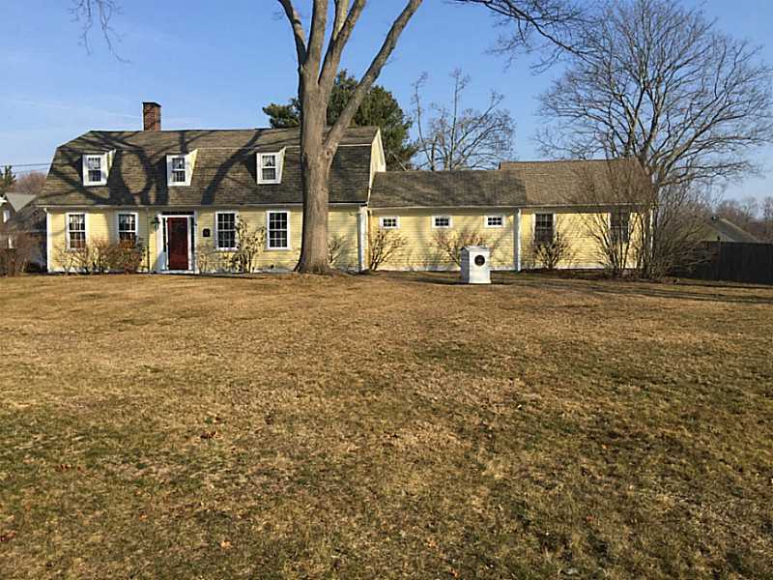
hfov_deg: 61.7
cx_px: 386
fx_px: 648
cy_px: 290
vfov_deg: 48.2
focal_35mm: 29
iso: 32
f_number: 2.2
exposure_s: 1/1582
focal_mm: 4.15
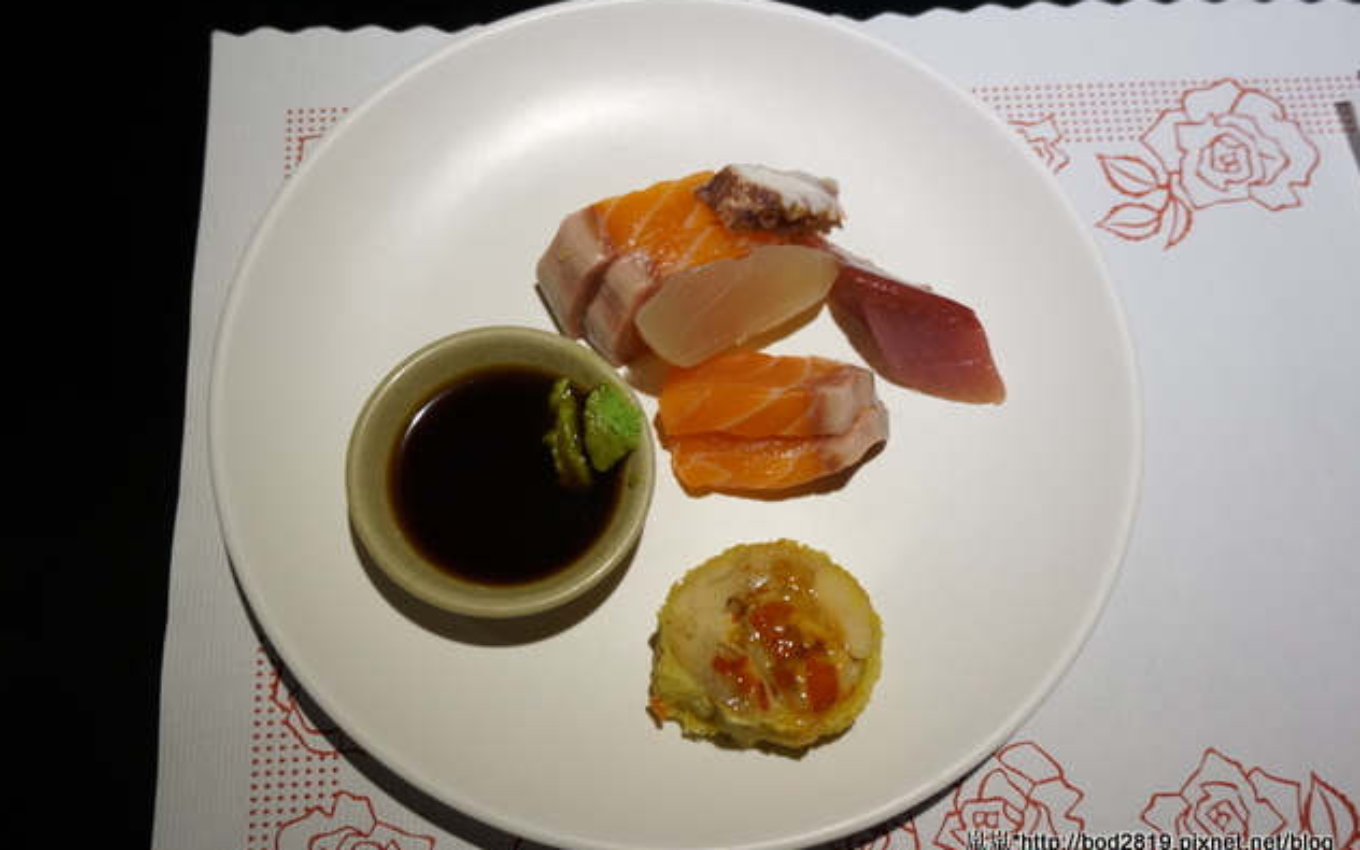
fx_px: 1260
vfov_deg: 37.3
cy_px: 427
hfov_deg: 56.7
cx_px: 680
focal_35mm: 34
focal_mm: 22
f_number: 4
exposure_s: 1/60
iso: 500
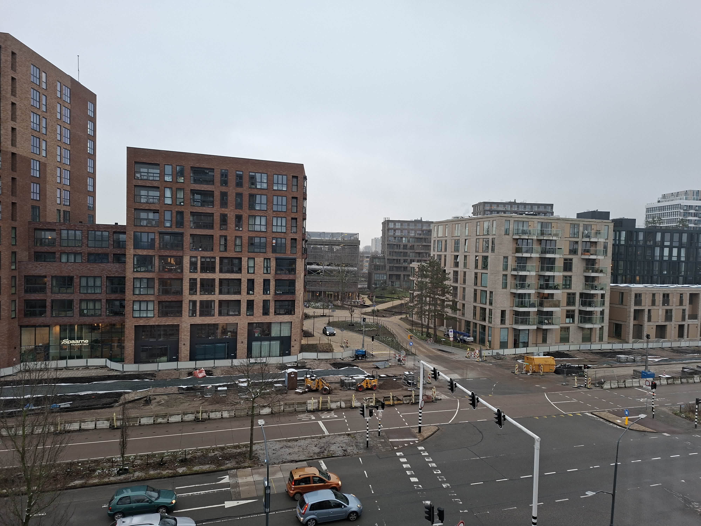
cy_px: 263
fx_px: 466
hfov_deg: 73.9
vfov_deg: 58.9
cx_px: 350
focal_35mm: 23
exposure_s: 1/100
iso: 100
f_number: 1.8
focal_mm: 5.5
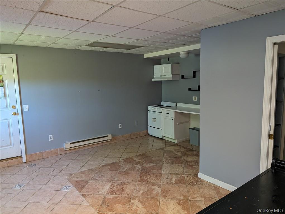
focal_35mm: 24
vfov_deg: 56.9
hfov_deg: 71.5
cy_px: 107
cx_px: 142
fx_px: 198
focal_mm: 6.9
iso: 773
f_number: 1.68
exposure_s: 1/120
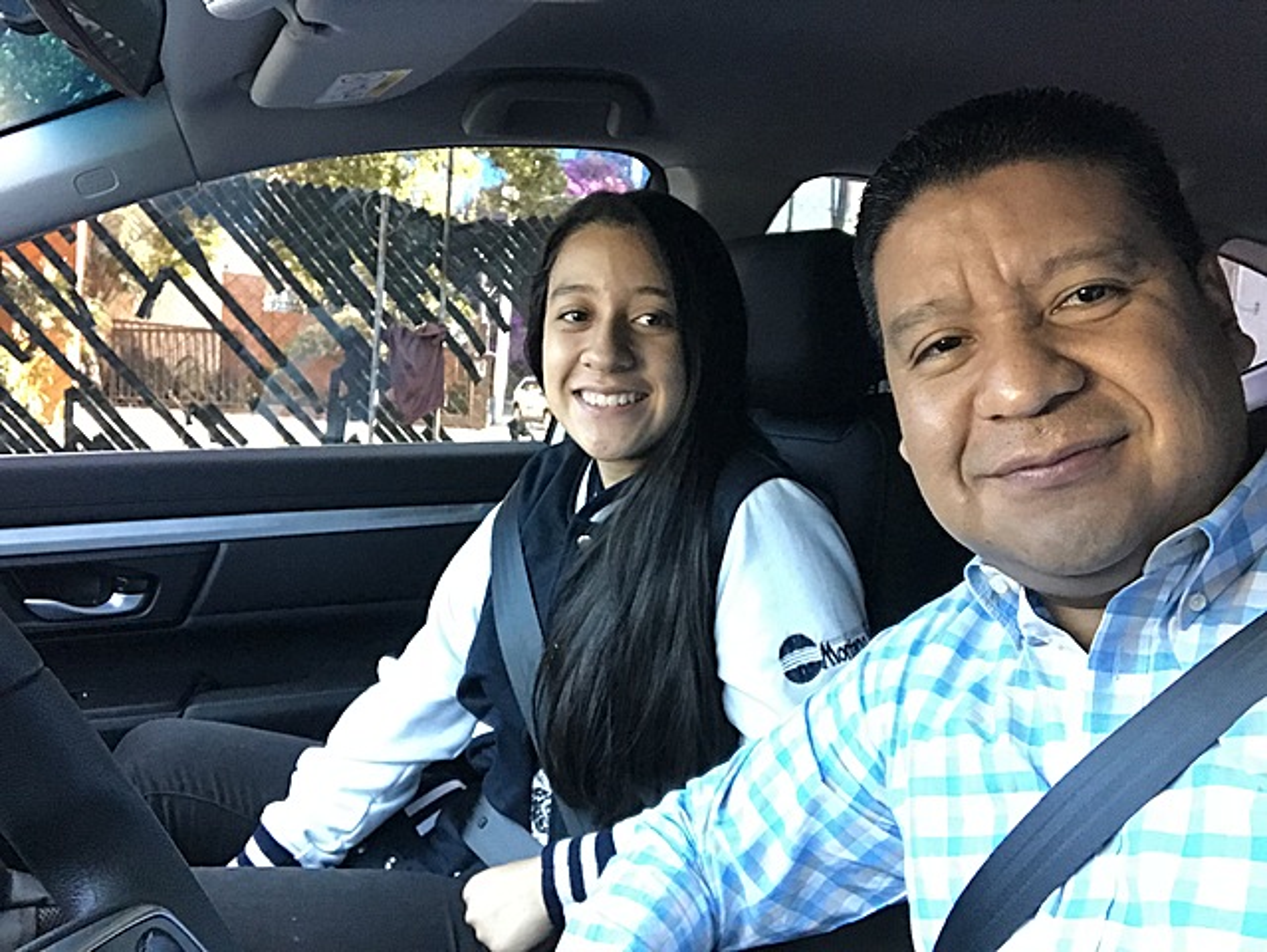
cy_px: 476
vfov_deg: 44.2
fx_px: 1172
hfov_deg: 56.8
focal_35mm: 32
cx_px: 634
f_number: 2.2
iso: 250
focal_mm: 2.87
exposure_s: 1/15
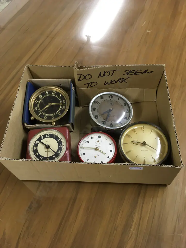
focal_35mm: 29
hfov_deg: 48.2
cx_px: 93
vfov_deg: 61.7
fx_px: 208
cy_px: 124
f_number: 2.2
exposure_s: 1/33
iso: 80
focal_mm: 4.15
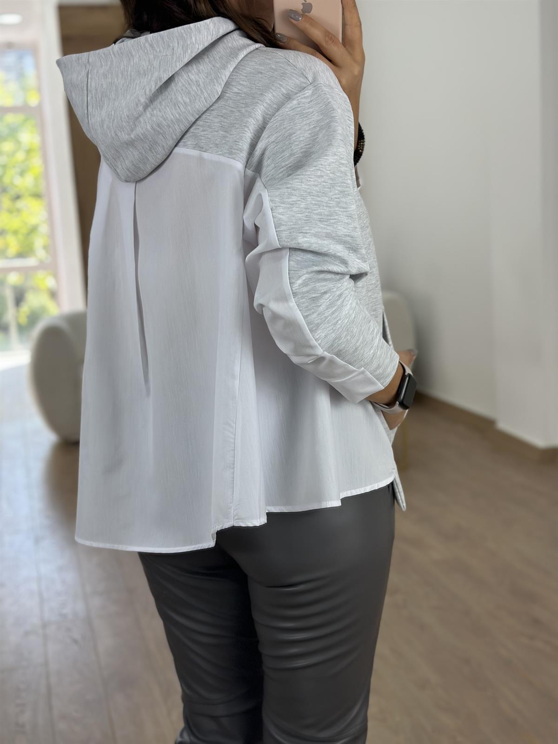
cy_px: 372
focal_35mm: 48
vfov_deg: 39.7
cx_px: 279
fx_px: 1032
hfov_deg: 30.3
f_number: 1.78
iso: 80
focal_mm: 6.86
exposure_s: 1/395
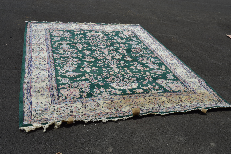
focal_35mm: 36
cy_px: 77
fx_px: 231
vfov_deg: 36.8
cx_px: 116
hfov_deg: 53.2
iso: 100
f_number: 13
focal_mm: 24
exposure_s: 1/200
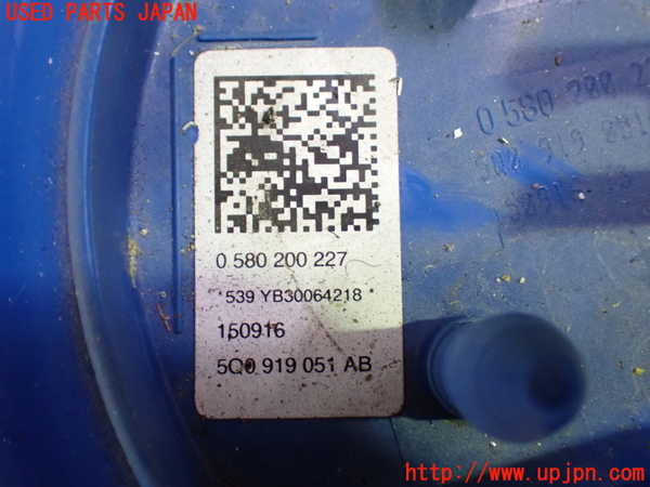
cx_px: 325
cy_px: 244
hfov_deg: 42.9
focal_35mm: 44
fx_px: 826
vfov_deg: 32.9
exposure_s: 1/40
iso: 1250
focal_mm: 7.84
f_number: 2.9
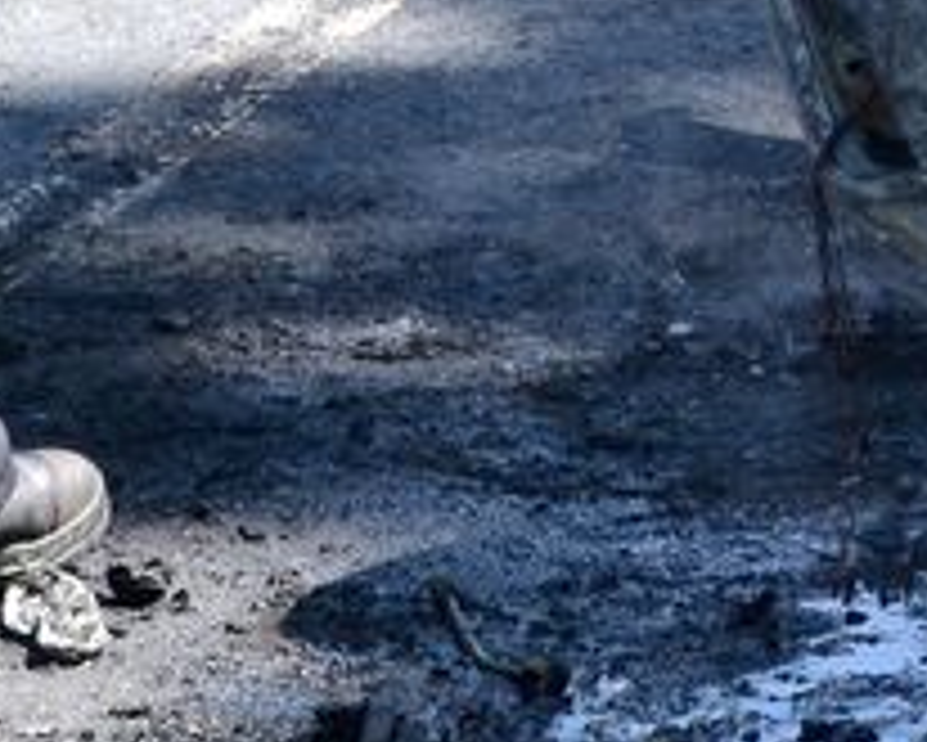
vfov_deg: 6.6
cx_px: 1593
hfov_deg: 8.1
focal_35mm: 230
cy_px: -508
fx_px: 6313
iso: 400
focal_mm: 28
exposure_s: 1/200
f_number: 7.1
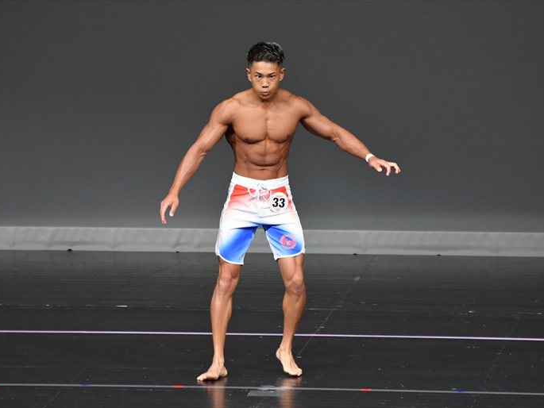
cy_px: 204
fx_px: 5894
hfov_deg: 5.3
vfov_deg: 4.0
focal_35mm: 375
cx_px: 260
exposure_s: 1/400
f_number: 5.6
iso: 4000
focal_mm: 230
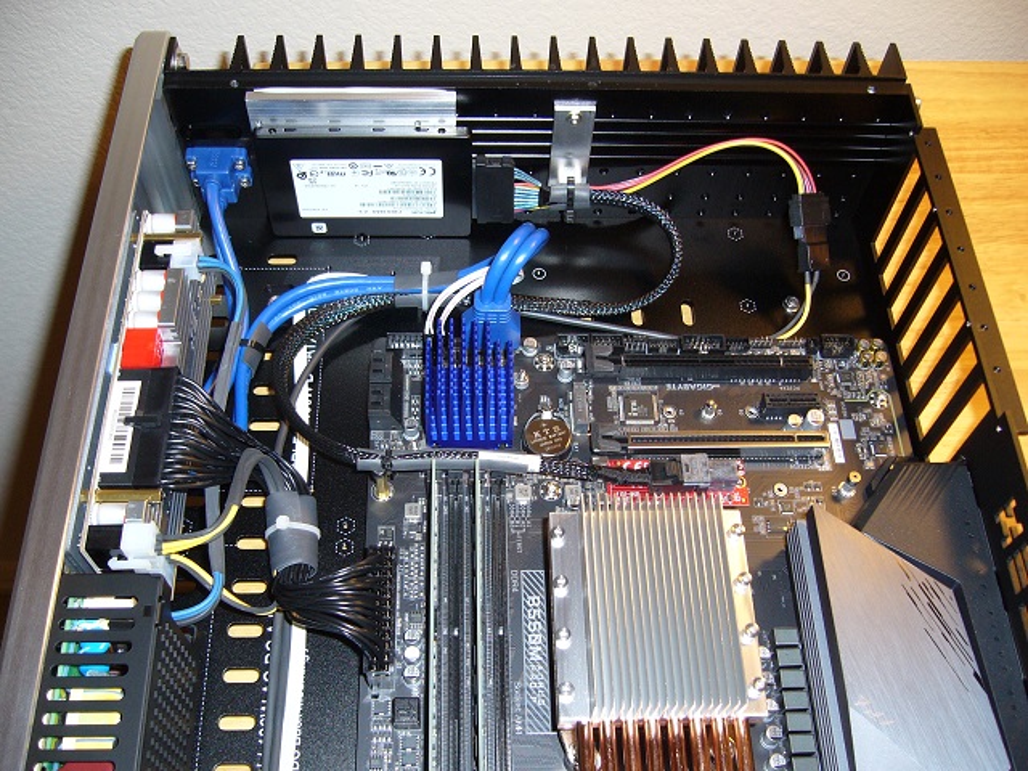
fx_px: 1039
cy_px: 386
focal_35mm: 35
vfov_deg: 40.7
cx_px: 514
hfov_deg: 52.6
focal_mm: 5.8
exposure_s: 1/30
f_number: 2.8
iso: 100
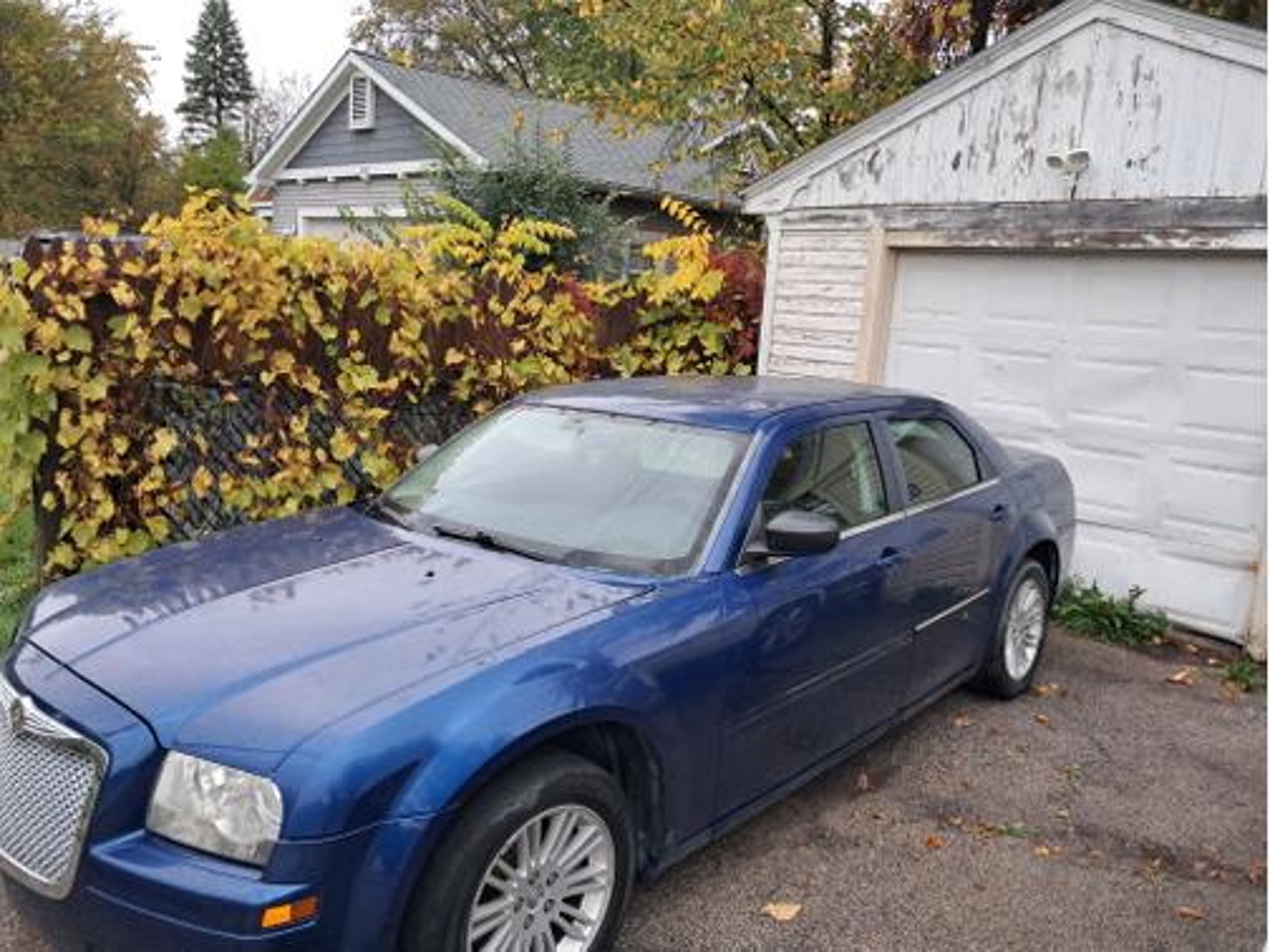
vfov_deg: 51.4
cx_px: 635
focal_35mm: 27
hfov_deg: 65.3
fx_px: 991
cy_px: 476
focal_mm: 4
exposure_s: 1/100
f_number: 1.8
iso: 50
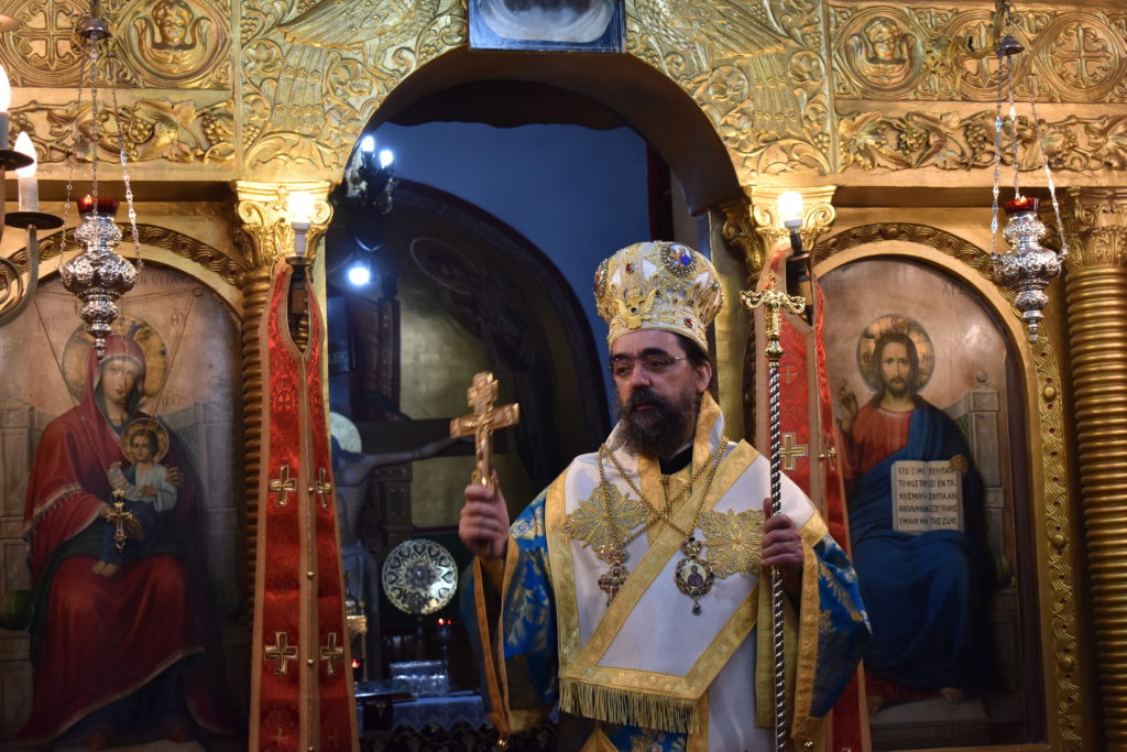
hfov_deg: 33.4
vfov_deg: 22.6
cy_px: 376
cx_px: 564
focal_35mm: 60
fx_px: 1878
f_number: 5
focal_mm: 40
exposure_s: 1/60
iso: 640
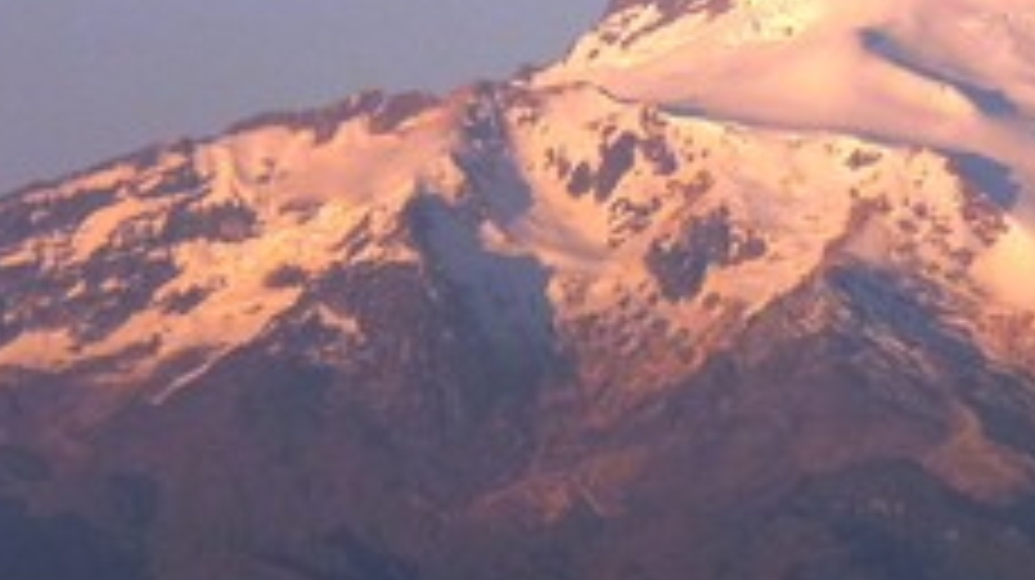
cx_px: 1138
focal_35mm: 1120
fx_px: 30716
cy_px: 157
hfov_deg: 1.9
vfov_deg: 1.1
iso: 100
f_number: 4.5
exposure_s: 1/250
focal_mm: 65.6
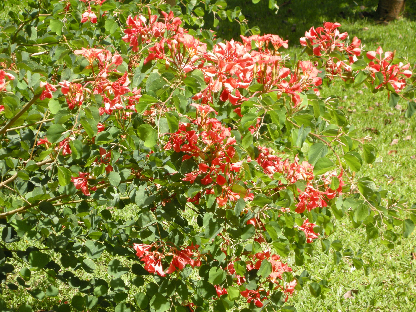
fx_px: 1478
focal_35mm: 123
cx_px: 208
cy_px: 156
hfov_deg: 16.0
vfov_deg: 12.0
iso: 64
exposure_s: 1/110
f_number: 5.3
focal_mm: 26.3
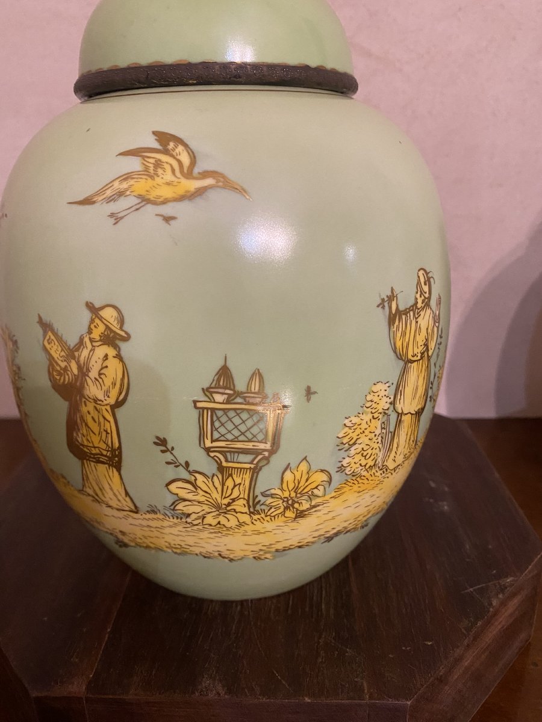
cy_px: 361
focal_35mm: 26
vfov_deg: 67.3
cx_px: 271
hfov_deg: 53.1
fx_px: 543
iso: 500
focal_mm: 4.25
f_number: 1.8
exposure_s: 1/25
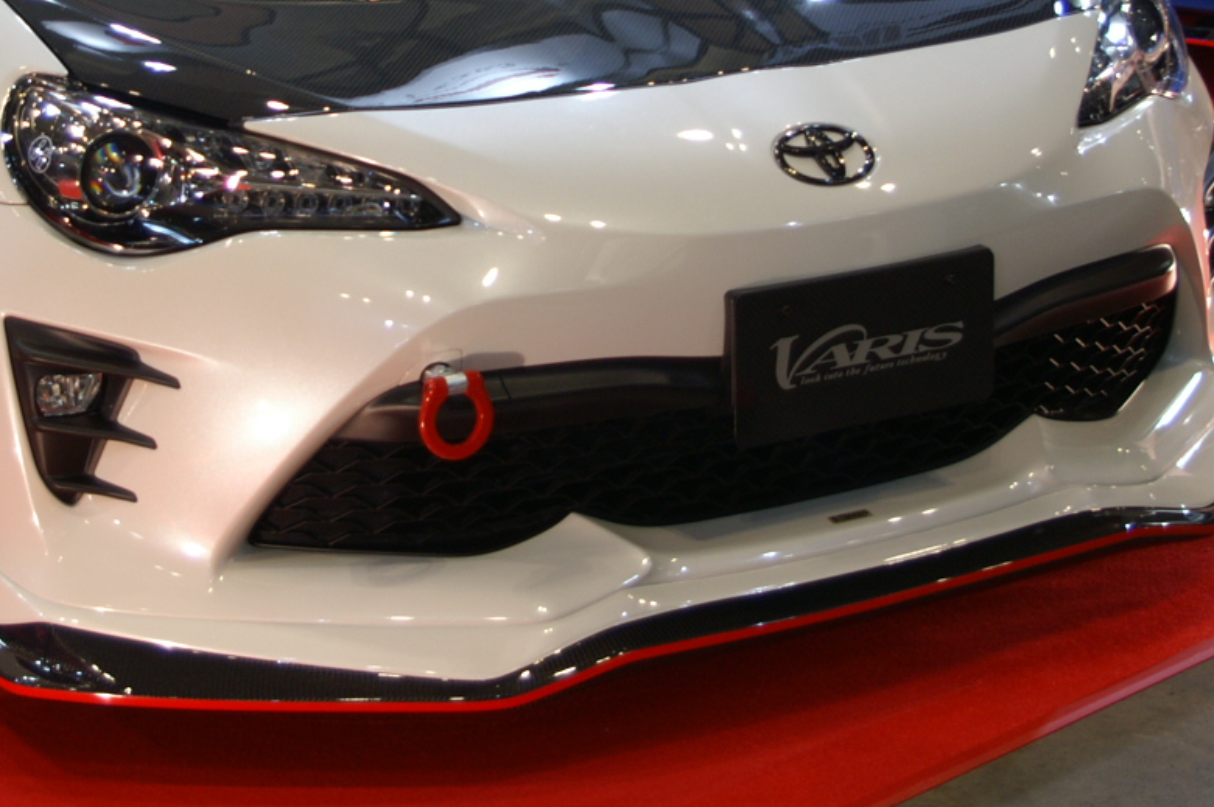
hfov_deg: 25.0
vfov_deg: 16.6
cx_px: 411
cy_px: 76
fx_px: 2730
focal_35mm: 81
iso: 200
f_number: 4
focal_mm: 28
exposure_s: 1/50
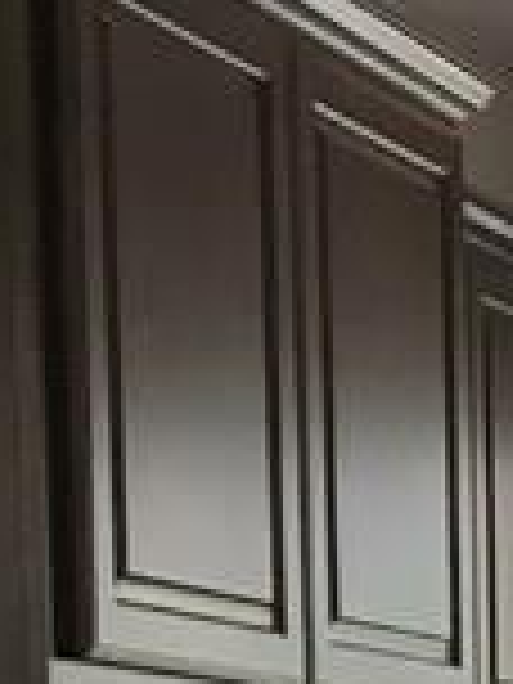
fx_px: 3873
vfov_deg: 9.6
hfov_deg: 6.6
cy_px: 1215
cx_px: 1773
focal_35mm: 196
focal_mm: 4.15
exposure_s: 1/40
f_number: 2.2
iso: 25
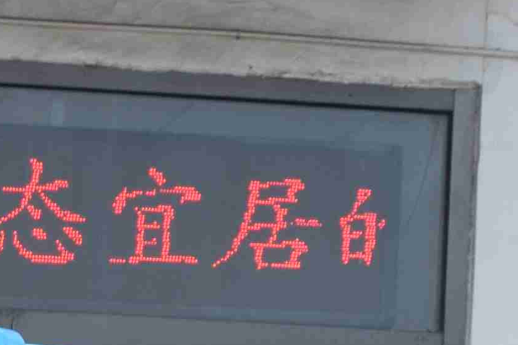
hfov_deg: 9.2
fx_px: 3093
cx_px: -398
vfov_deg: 6.0
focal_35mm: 215
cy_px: 952
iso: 250
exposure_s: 1/250
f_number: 8
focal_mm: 20
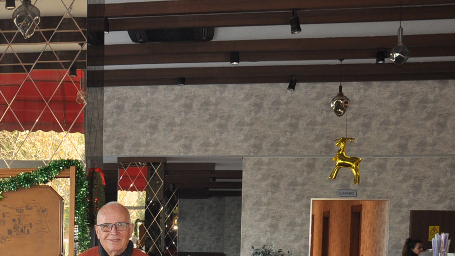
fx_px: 748
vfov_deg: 18.6
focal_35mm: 62
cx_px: 0
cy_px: 286
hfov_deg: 31.3
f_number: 3.5
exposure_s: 1/125
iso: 400
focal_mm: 18
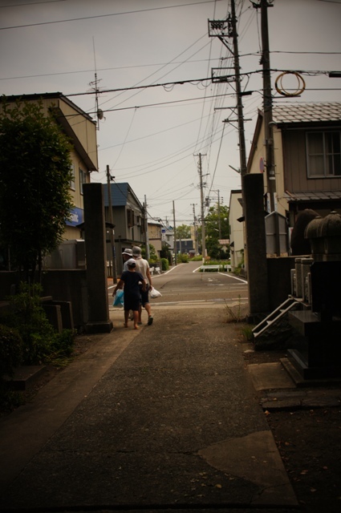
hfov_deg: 29.8
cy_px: 256
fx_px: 641
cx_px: 170
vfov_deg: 43.7
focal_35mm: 45
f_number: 9
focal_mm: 30
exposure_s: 1/320
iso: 100
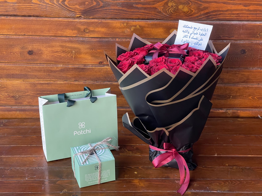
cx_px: 131
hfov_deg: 30.3
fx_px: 484
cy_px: 98
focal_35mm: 64
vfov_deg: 22.9
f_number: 2.2
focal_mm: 7.5
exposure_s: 1/60
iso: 320
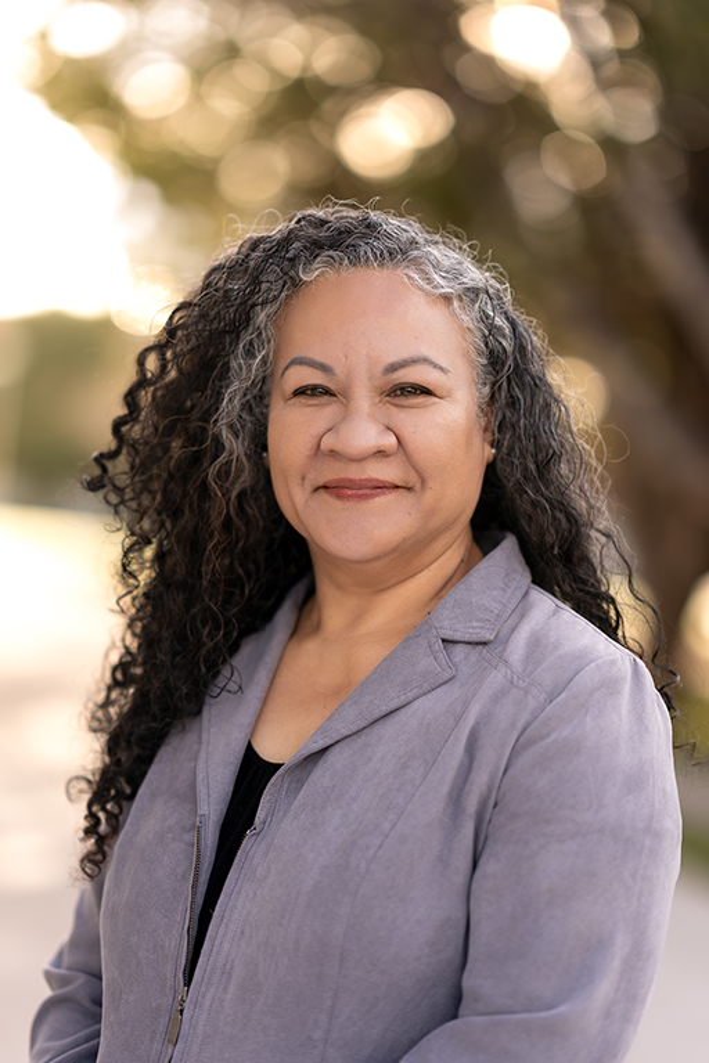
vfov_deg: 23.9
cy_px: 532
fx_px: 2511
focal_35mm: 85
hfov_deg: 16.1
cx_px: 354
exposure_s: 1/400
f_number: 1.4
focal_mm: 85
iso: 50
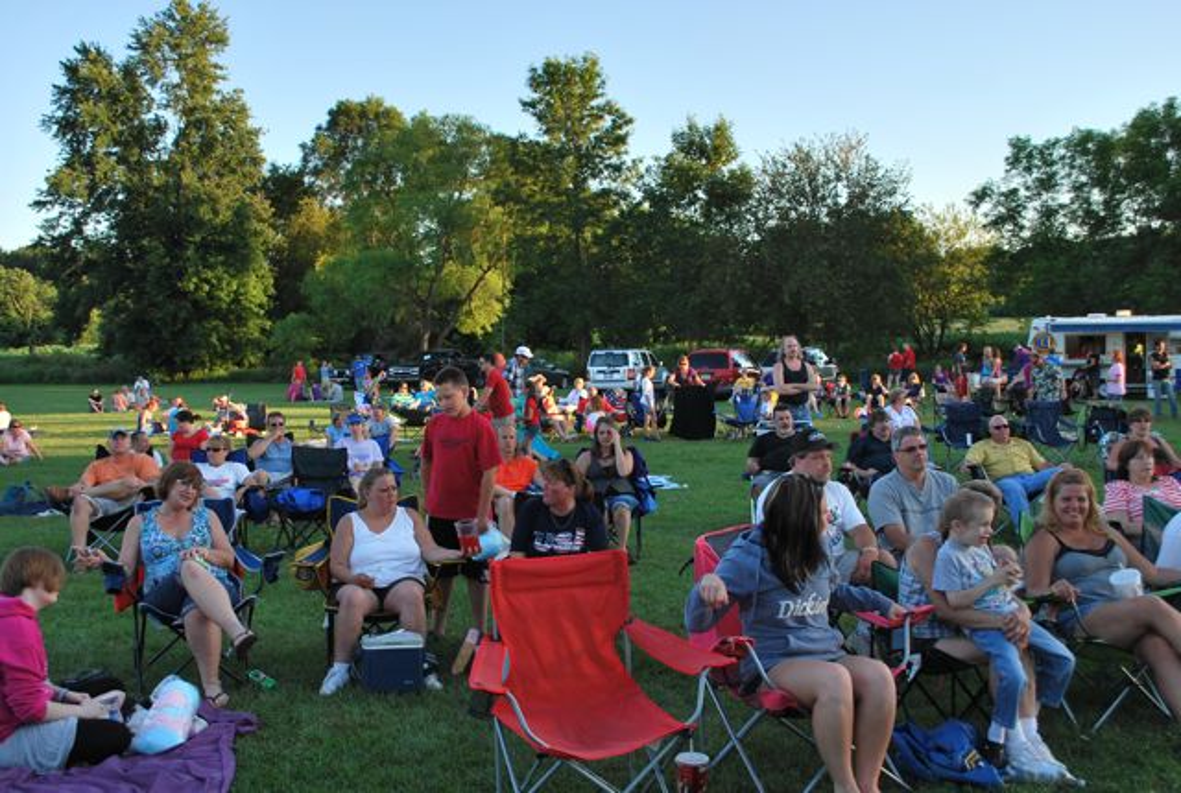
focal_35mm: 36
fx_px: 1184
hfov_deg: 53.0
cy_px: 396
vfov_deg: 37.1
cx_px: 590
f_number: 5.6
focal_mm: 24
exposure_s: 1/125
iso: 140
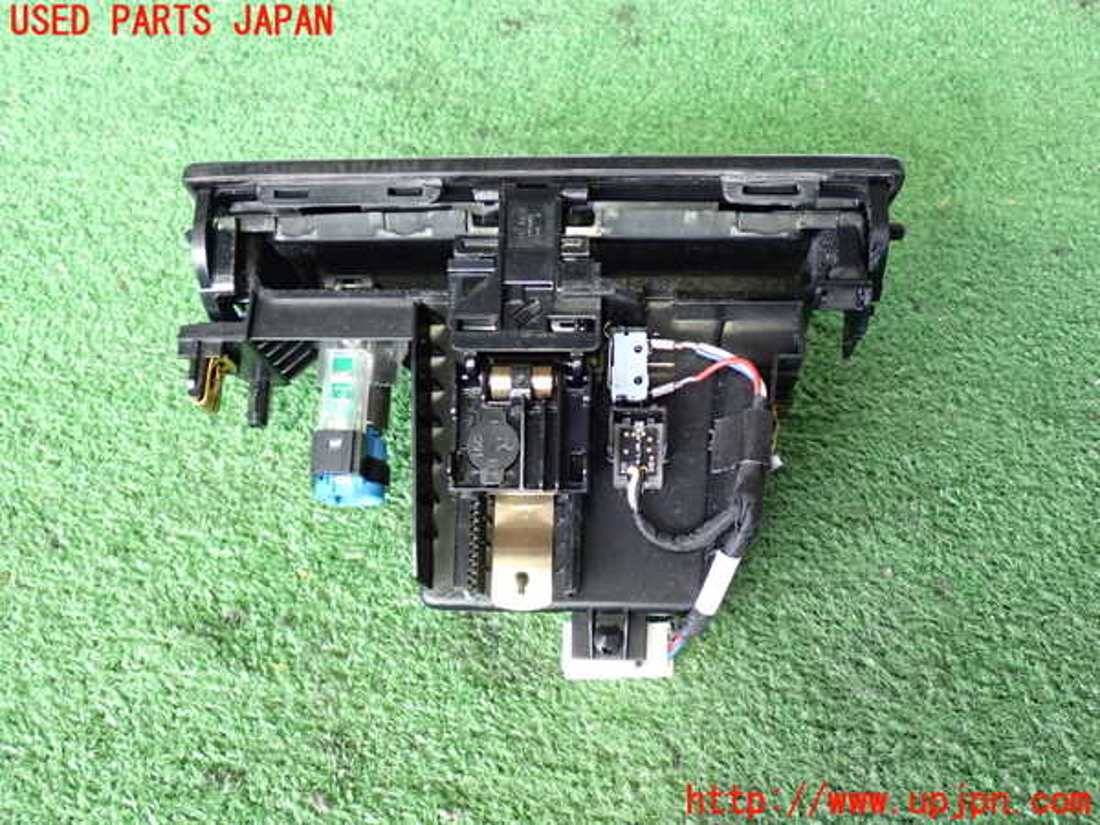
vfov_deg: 37.7
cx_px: 550
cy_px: 412
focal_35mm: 38
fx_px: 1208
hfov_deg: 49.0
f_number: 2.7
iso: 800
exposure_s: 1/30
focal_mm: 6.83
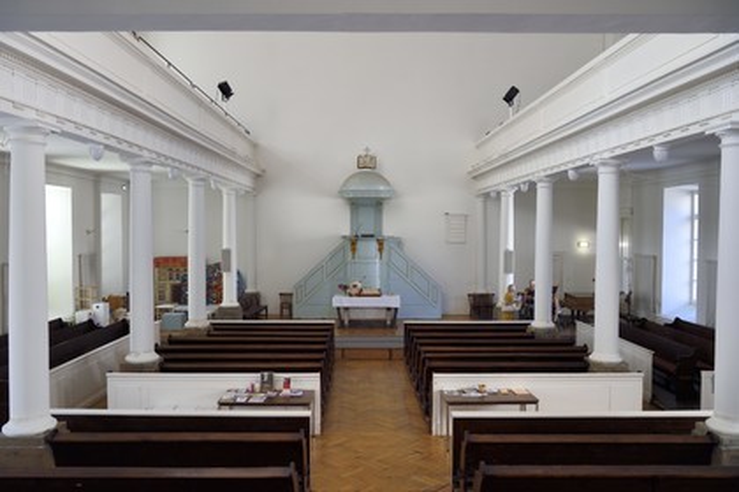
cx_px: 370
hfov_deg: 61.9
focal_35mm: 30
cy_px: 246
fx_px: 616
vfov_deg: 43.6
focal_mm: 30
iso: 250
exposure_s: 1/6
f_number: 7.1
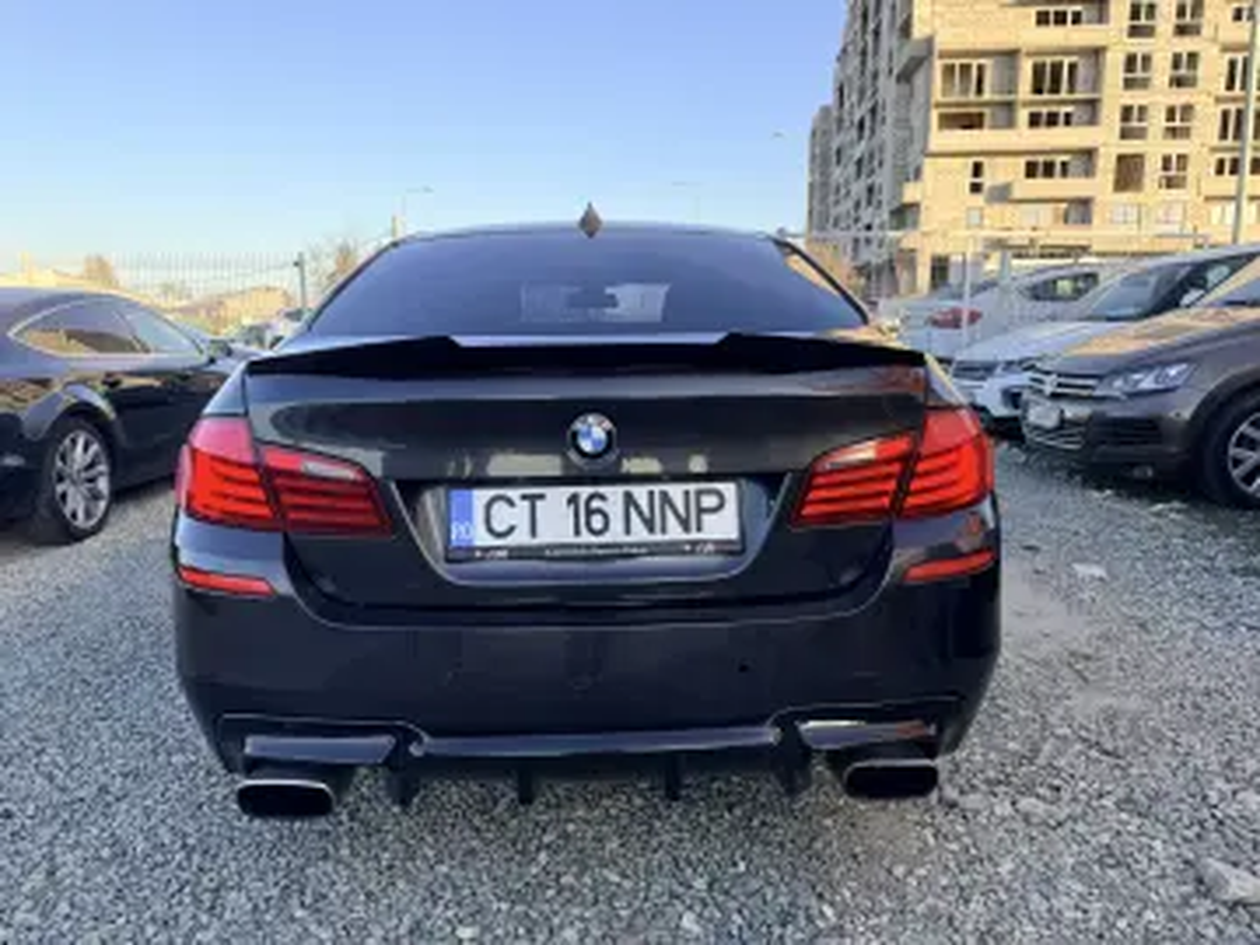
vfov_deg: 56.8
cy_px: 472
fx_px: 874
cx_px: 630
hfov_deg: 71.6
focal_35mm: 24
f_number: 1.78
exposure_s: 1/805
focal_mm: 6.76
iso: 100
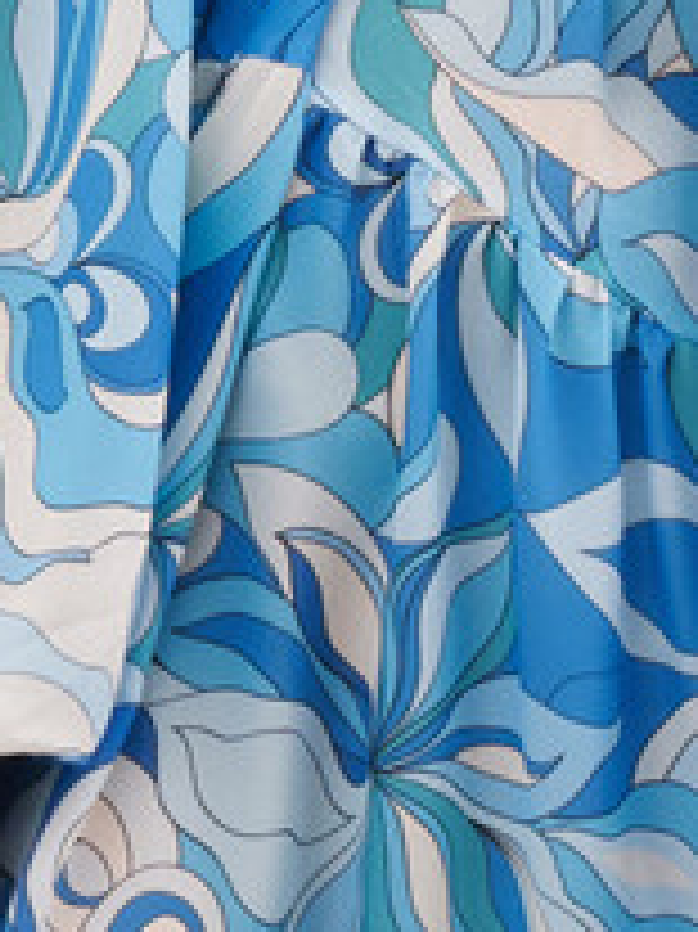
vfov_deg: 6.4
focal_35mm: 310
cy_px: 752
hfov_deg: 4.8
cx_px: 567
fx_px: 8343
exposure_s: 1/160
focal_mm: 37
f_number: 11
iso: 400
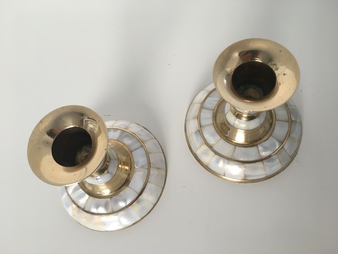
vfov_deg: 48.2
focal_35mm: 29
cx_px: 169
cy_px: 127
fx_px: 283
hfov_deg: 61.7
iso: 50
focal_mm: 4.15
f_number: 2.2
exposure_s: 1/33
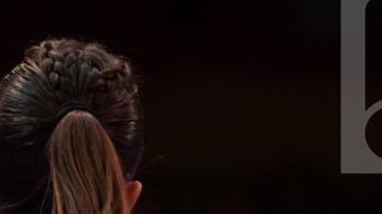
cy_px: 447
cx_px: -268
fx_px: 15449
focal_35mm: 1526
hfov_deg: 1.4
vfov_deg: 0.8
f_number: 2.8
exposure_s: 1/1000
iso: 500
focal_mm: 198
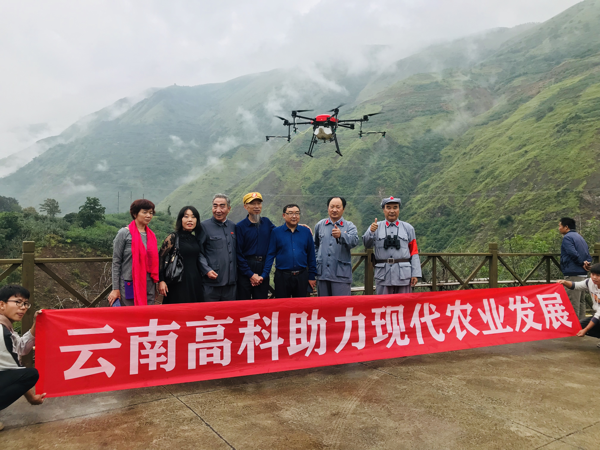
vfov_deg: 49.7
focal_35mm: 28
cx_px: 300
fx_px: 485
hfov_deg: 63.4
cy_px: 225
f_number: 1.8
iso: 20
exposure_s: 1/736
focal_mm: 3.99
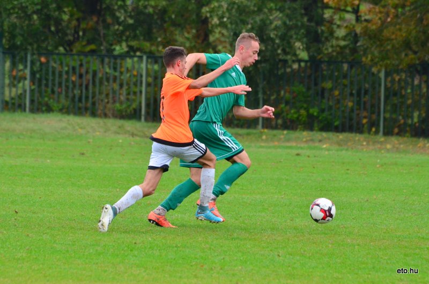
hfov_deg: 4.6
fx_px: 5352
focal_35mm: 450
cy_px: 142
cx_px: 214
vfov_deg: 3.0
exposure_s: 1/640
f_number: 7.1
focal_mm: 300
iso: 2000
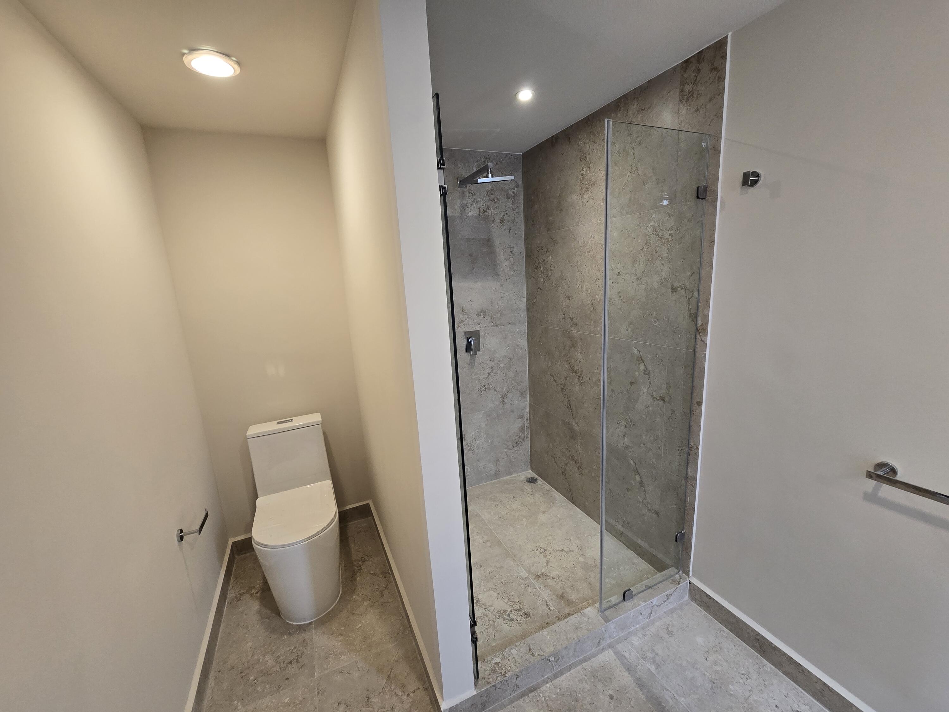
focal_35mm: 13
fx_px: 356
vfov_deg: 89.9
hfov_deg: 106.2
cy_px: 356
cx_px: 474
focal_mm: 2.2
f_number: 2.2
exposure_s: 1/60
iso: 160
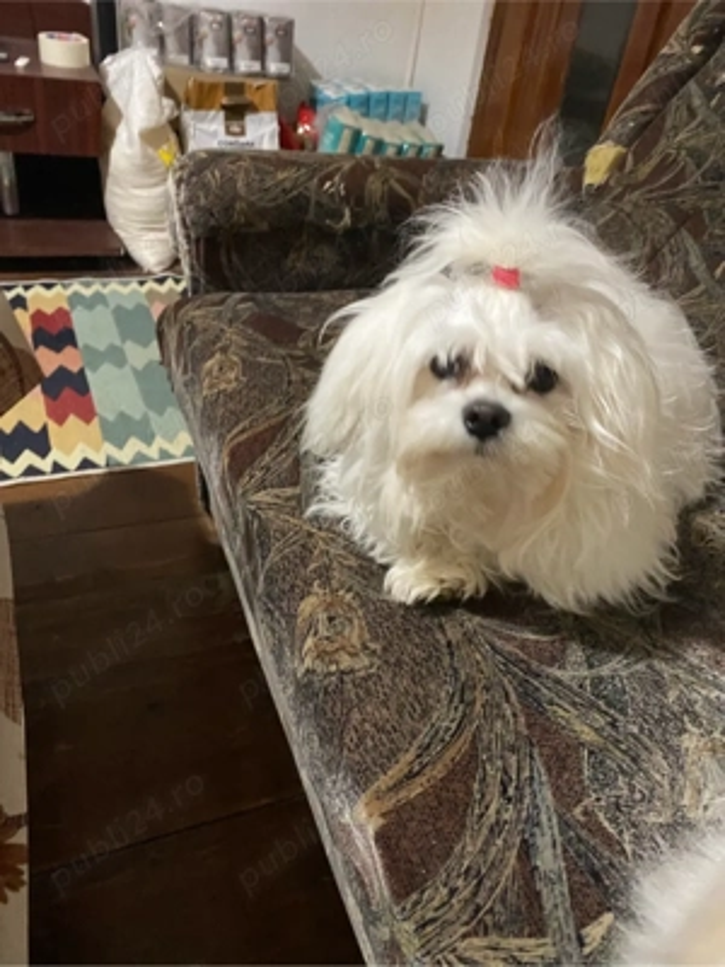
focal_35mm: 26
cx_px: 362
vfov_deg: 67.3
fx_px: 726
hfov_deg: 53.1
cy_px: 484
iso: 500
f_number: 1.8
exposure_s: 1/25
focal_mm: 4.25
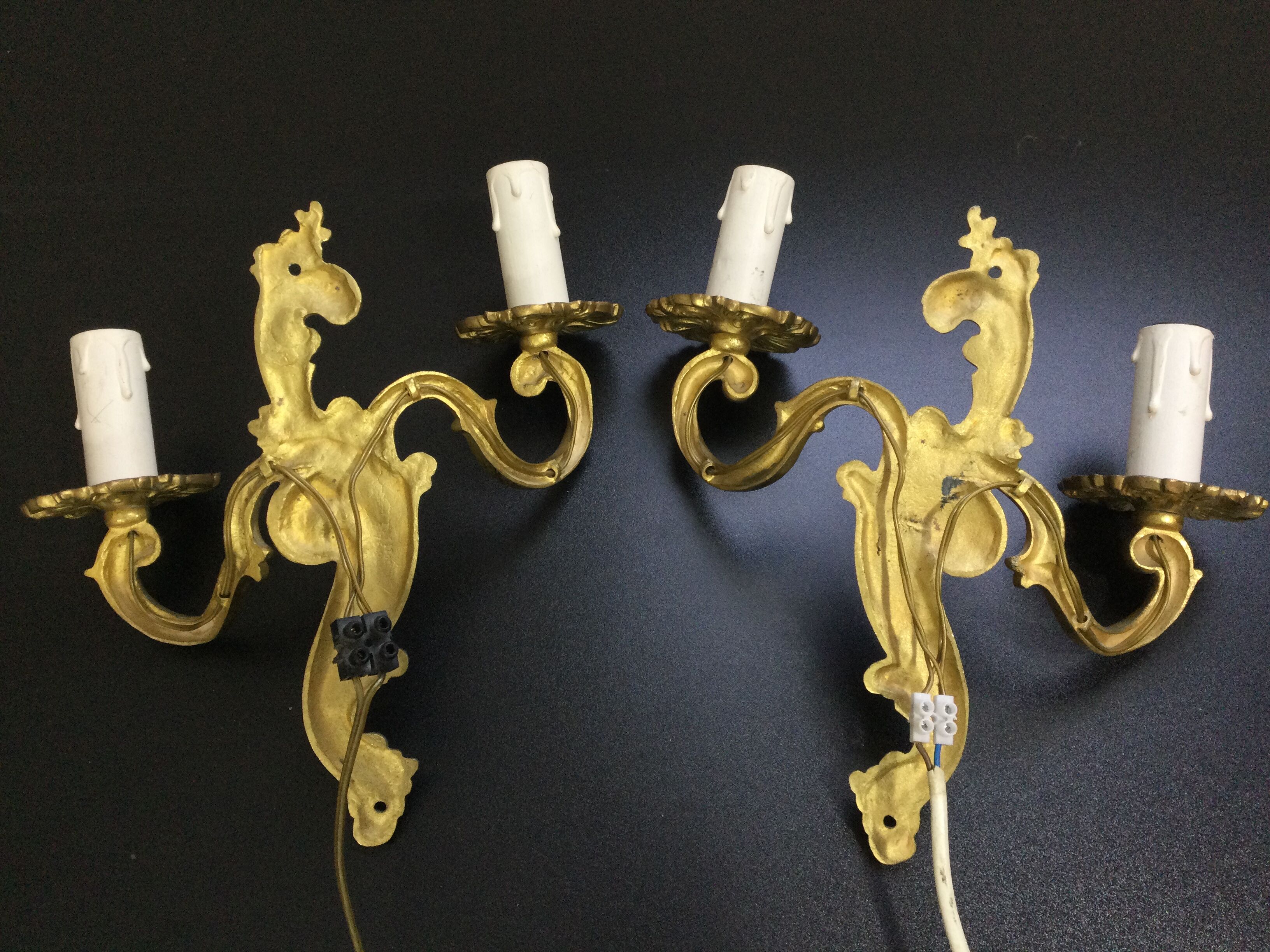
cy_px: 476
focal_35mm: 31
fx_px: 1137
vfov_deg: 45.4
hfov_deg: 58.4
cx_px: 635
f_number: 2.4
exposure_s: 1/33
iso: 50
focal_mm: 3.3
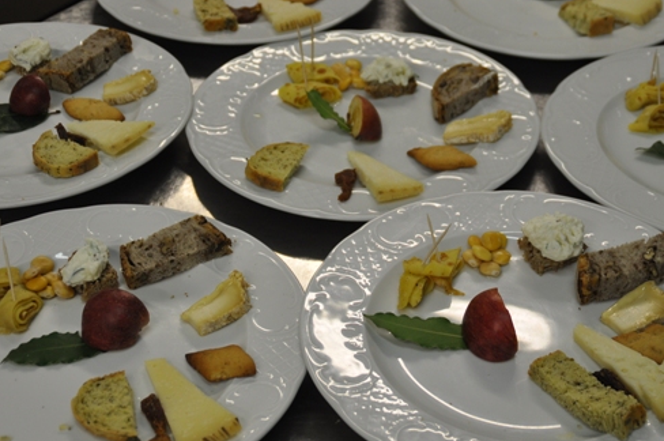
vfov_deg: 21.5
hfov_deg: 31.9
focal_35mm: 63
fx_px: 1160
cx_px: 340
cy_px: 247
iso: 400
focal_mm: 32
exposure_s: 1/80
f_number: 4.5
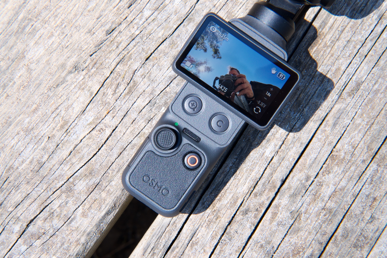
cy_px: 129
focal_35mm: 53
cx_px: 194
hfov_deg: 37.5
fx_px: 570
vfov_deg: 25.5
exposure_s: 1/52
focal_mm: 35
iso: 800
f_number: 16
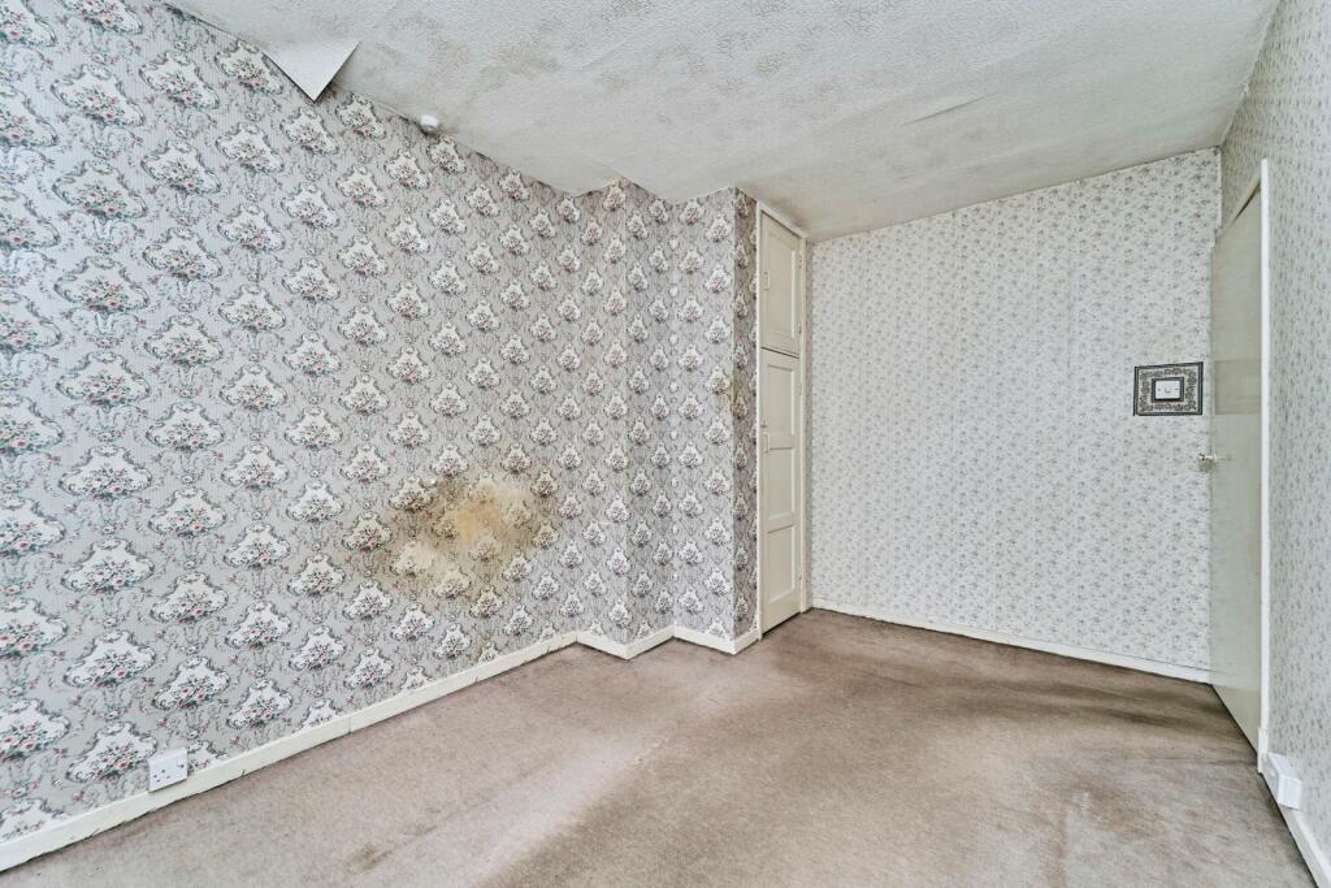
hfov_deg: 104.2
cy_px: 444
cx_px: 666
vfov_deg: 81.2
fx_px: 518
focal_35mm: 14
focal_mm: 14
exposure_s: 1/25
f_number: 8
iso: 400
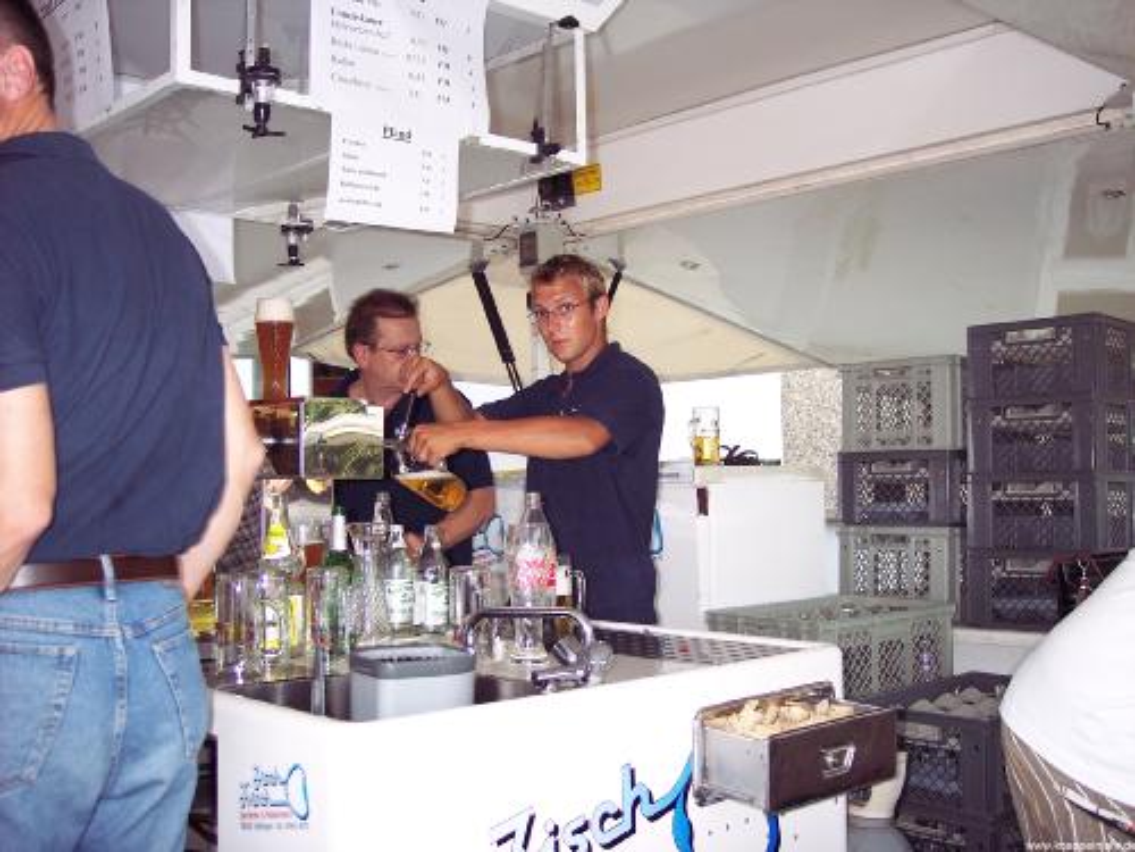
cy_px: 426
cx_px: 568
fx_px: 1279
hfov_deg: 47.9
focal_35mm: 39
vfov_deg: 36.8
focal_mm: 8
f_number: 2.8
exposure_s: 1/60
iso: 140
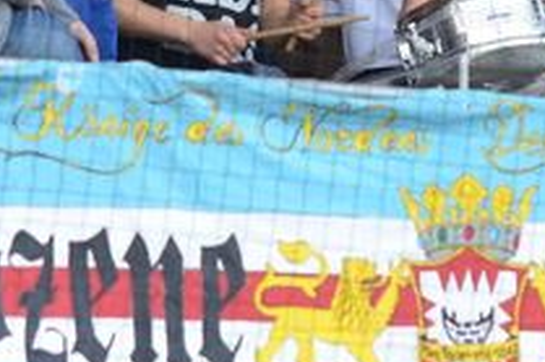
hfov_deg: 6.5
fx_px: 4825
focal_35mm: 319
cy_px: -109
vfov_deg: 4.3
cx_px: 323
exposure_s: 1/800
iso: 800
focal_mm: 78
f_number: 3.5
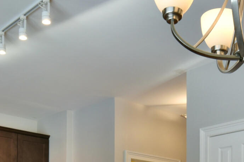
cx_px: 160
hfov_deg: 32.6
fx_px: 413
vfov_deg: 19.6
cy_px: 236
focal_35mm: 61
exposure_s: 1/13
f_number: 10
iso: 800
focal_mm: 14
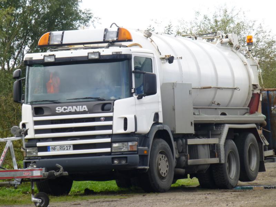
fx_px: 2304
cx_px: 138
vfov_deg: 5.1
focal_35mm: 289
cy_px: 104
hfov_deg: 6.9
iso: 100
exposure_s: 1/100
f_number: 5.9
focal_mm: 51.5
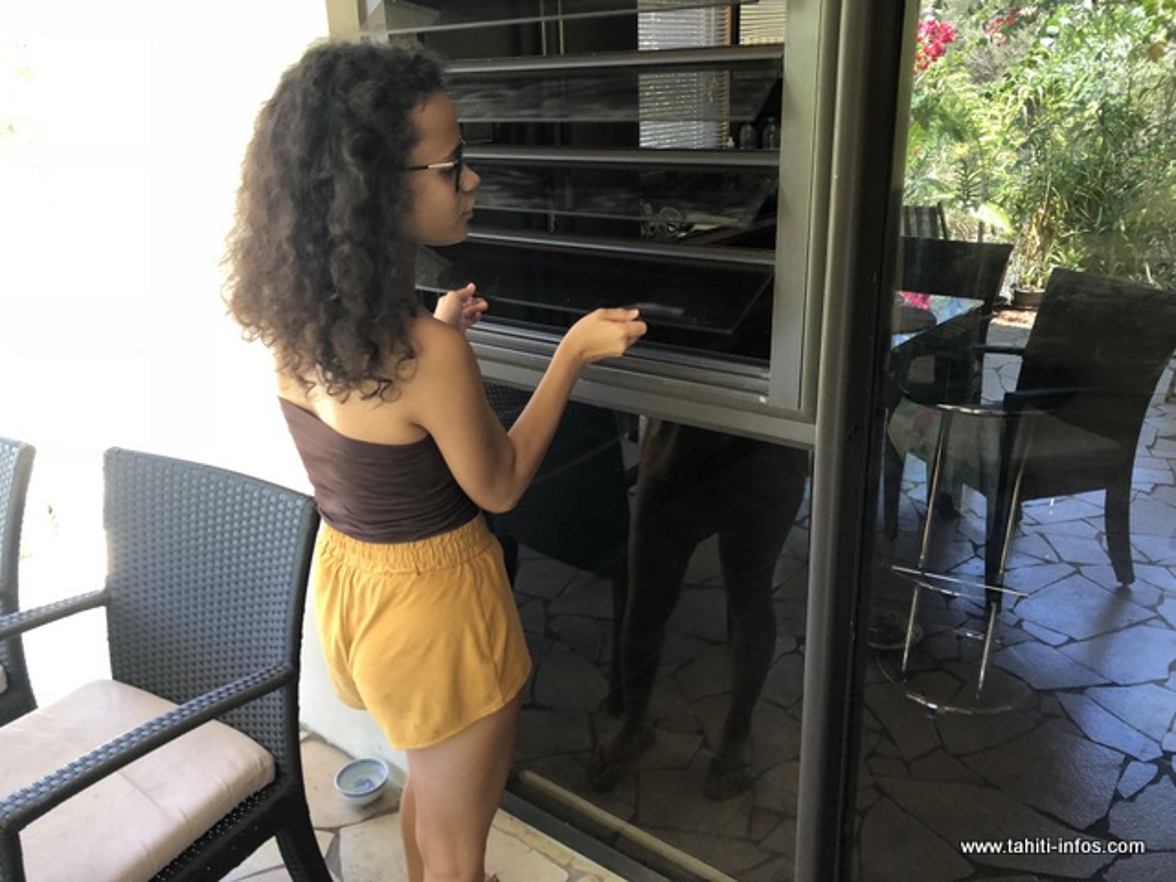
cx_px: 588
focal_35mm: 28
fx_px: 951
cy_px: 441
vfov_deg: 49.7
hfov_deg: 63.4
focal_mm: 3.99
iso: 40
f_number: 1.8
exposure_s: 1/20
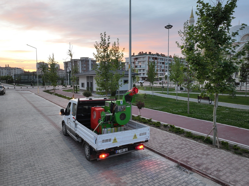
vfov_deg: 56.8
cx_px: 124
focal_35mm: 24
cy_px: 93
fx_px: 173
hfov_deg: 71.6
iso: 230
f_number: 2.8
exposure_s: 1/25
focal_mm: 12.29
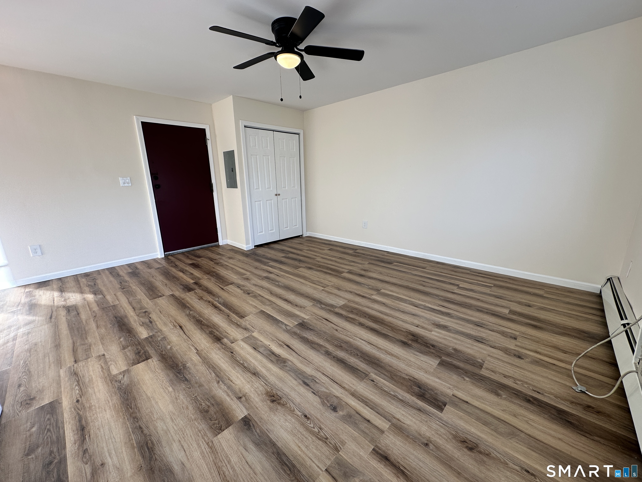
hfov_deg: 102.1
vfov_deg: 85.7
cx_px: 321
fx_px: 260
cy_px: 241
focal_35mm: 14
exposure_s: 1/99
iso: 40
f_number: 2.2
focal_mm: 2.22
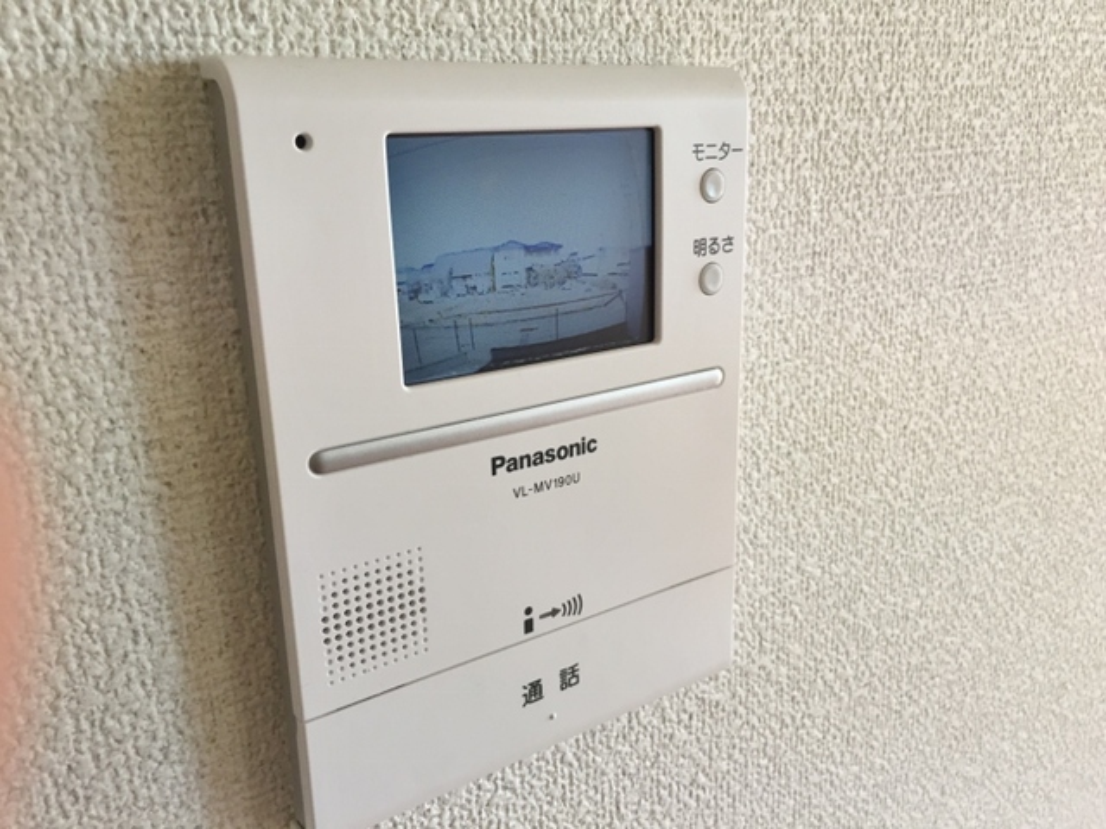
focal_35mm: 29
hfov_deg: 61.7
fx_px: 927
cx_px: 553
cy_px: 414
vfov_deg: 48.2
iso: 32
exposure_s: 1/30
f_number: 2.2
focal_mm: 4.15
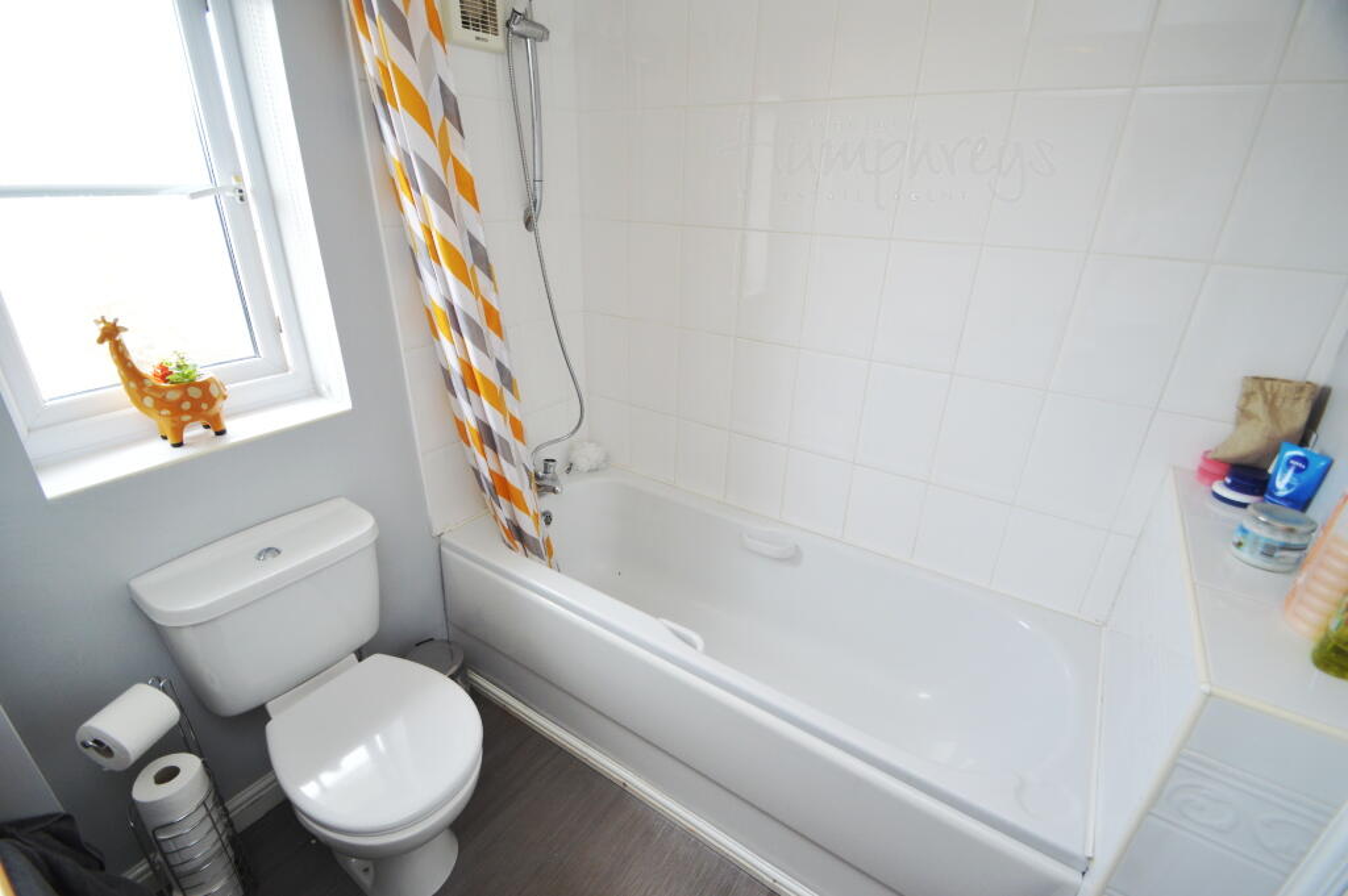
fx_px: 561
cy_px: 448
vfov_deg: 77.2
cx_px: 674
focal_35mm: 15
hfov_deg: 100.4
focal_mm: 10
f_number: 5
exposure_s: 1/100
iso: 400
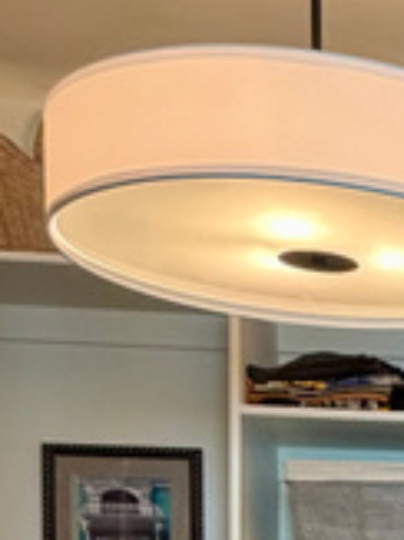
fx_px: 1028
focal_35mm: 66
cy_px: 722
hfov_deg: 15.4
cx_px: 904
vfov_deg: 25.0
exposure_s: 1/60
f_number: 2.2
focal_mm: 2.22
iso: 200
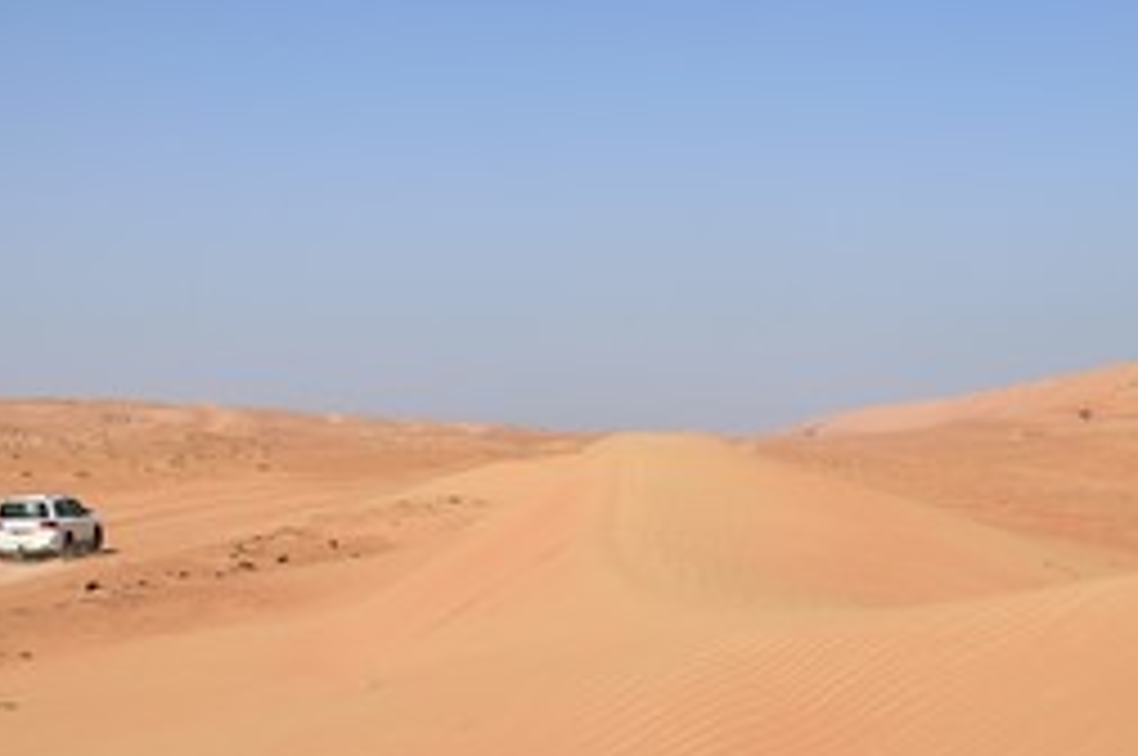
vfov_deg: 22.4
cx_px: 731
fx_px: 1894
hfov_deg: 33.2
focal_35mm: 60
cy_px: 549
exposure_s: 1/320
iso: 200
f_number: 13
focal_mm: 36
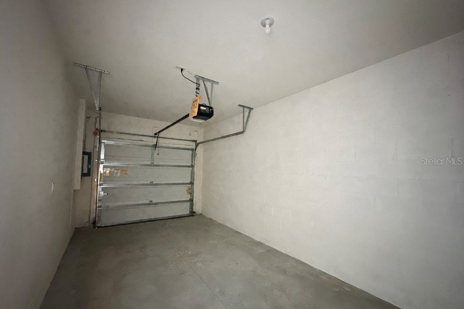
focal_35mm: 15
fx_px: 193
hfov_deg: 100.4
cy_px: 161
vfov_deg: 77.3
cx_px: 225
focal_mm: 2.22
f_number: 2.2
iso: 2500
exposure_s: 1/60
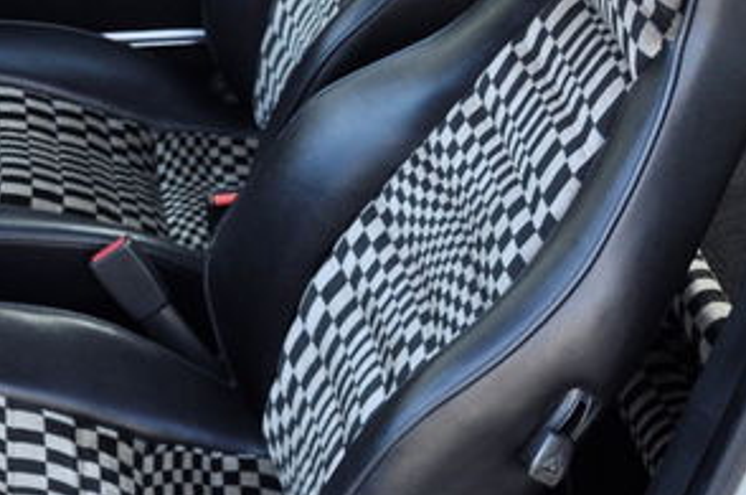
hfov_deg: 20.0
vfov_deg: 13.4
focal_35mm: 102
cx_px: 279
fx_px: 2110
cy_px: 300
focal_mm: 26
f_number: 4
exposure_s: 1/60
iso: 500
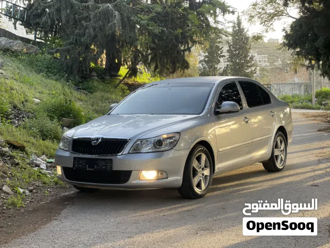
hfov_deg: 30.3
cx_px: 165
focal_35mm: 64
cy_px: 124
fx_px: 610
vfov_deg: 22.9
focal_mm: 7.5
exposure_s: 1/121
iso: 64
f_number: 2.2
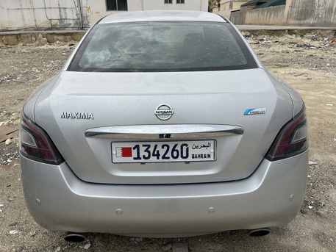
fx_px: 252
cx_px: 168
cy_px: 126
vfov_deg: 53.1
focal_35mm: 26
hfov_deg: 67.3
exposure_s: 1/5848
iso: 50
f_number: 1.6
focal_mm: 5.1
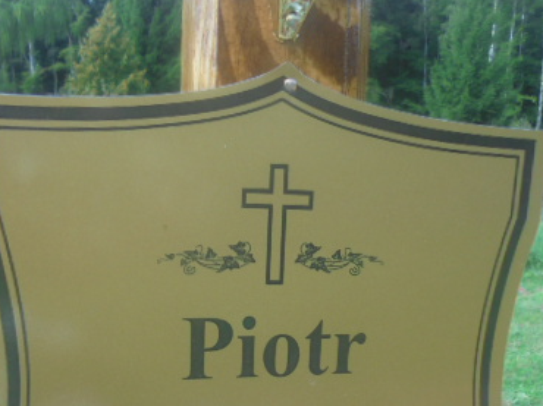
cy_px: 347
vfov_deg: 31.0
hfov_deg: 42.1
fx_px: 705
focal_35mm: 45
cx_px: 248
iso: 100
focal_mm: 4.6
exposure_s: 1/250
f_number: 3.5
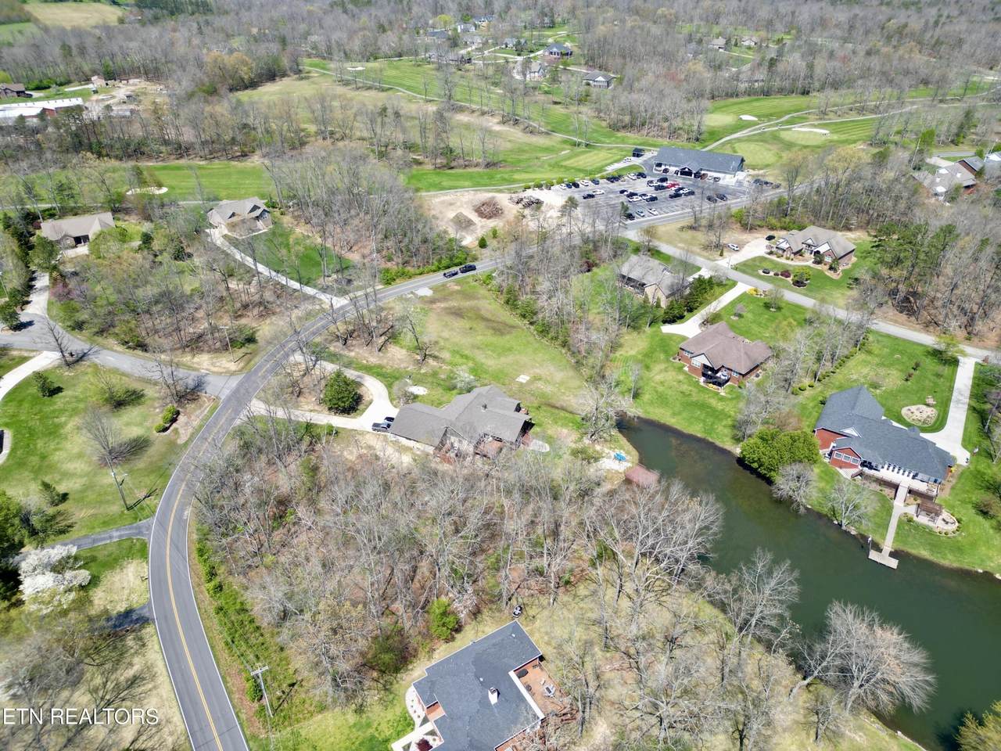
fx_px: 694
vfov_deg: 56.8
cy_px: 376
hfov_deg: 71.6
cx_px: 500
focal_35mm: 24
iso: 100
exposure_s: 1/1600
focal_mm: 6.72
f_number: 1.7
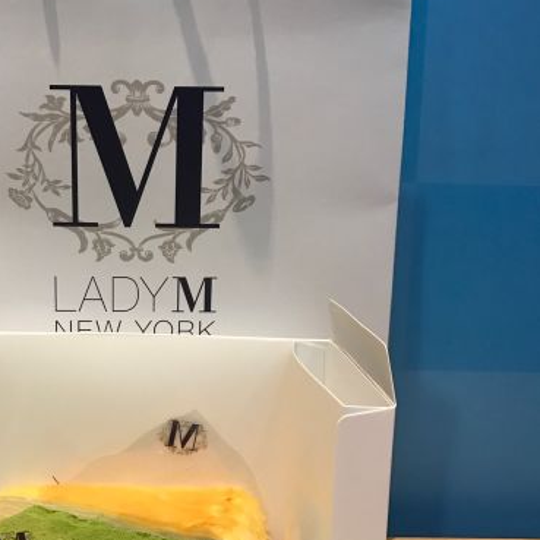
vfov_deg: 36.0
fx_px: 830
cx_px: 160
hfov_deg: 35.5
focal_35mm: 47
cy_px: 301
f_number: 1.8
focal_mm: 3.99
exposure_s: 1/25
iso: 32
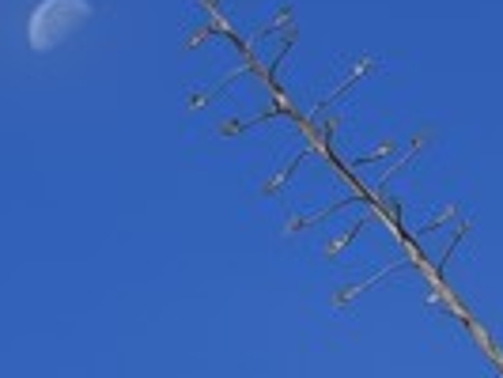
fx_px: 7737
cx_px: 427
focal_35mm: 532
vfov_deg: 2.8
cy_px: 336
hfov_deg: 3.7
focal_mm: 175
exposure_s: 1/800
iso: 200
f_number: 8
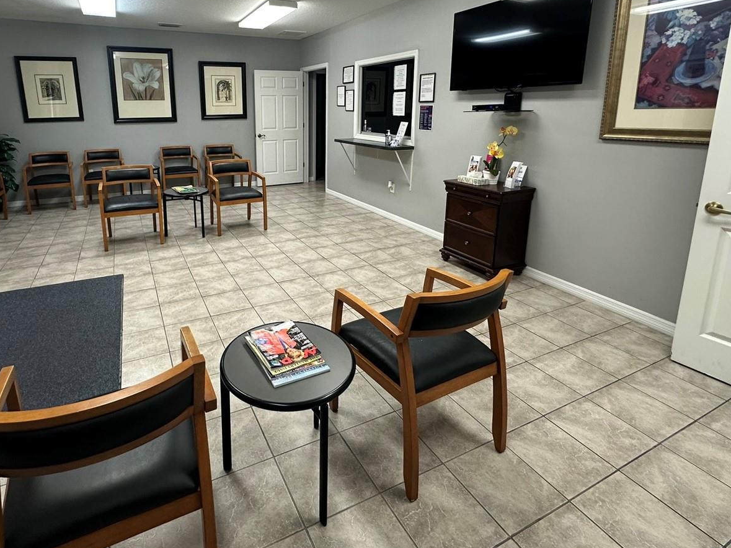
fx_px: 401
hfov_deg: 83.7
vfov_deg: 66.9
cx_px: 295
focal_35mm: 19
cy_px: 185
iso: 200
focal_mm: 2.22
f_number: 2.2
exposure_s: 1/120
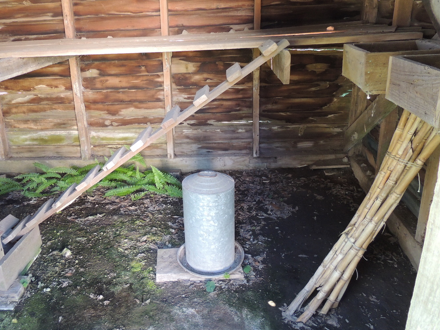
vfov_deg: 45.4
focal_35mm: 31
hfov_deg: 58.0
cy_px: 149
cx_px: 182
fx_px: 394
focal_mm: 4.3
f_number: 3
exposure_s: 1/30
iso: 400
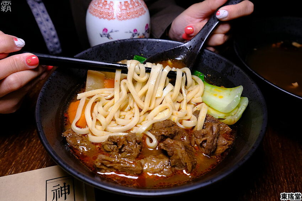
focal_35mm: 27
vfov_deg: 47.9
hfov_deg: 67.4
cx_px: 151
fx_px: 226
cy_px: 100
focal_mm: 18
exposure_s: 1/50
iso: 1250
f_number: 4.5
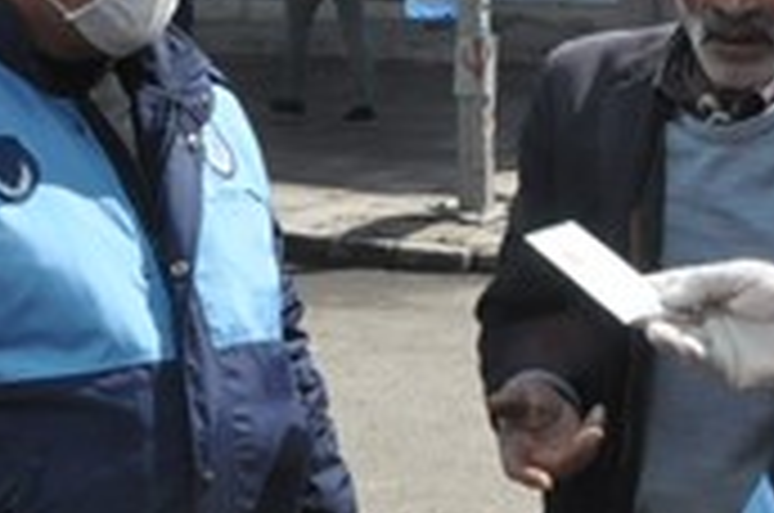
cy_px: 76
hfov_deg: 20.0
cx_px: 508
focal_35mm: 102
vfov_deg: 13.3
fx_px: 2189
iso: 2000
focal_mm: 18
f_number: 22
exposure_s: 1/500
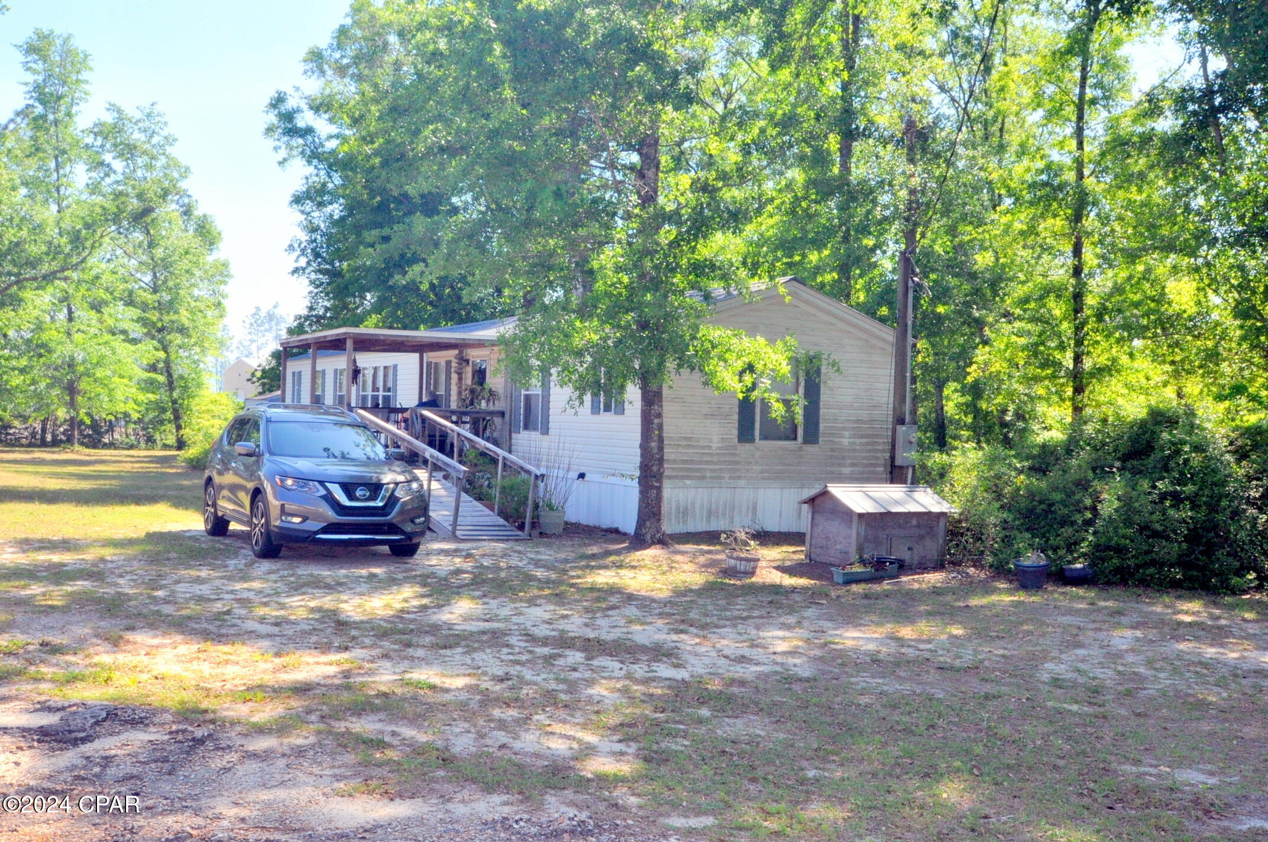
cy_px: 421
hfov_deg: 53.2
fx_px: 1266
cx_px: 634
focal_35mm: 36
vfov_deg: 36.8
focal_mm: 24
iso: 800
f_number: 16
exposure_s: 1/200
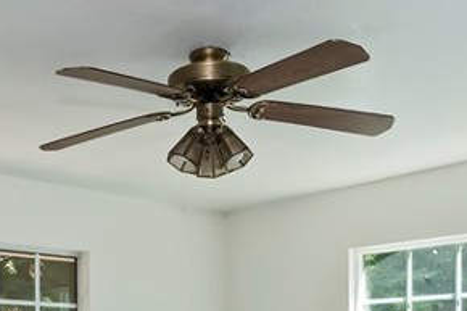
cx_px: 116
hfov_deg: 36.6
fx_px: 687
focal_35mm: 53
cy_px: 379
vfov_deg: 23.2
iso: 280
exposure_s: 1/30
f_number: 8
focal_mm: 10
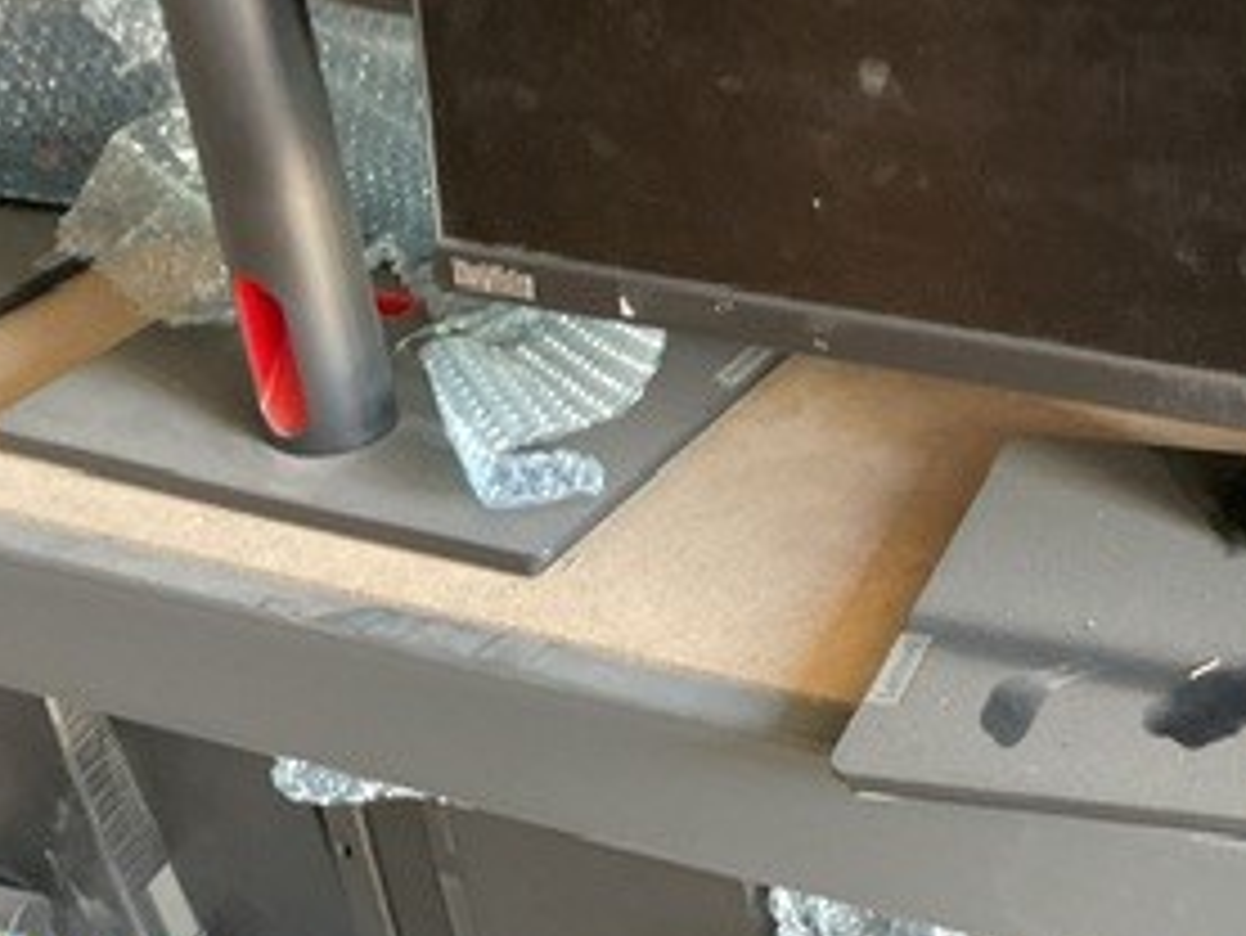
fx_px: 2413
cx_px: 1313
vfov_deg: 20.9
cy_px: -76
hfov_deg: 27.0
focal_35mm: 67
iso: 500
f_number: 1.8
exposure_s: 1/24
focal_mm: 3
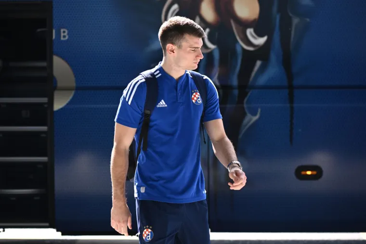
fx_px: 1068
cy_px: 122
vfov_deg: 13.0
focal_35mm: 105
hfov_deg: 19.5
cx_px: 183
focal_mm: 105
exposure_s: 1/2000
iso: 800
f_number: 4.5
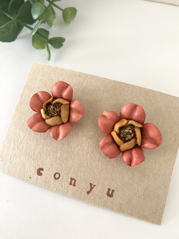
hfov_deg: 54.9
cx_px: 90
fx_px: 172
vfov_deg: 69.4
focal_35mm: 25
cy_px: 120
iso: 200
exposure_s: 1/60
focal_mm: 4.25
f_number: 1.8
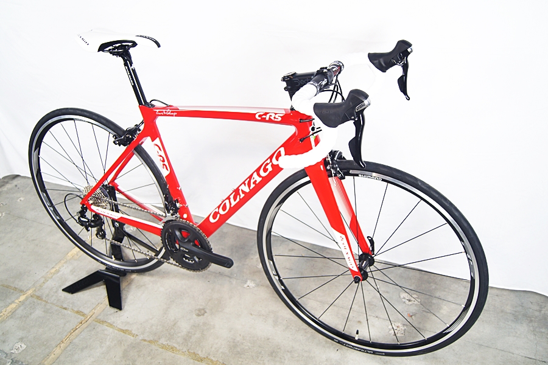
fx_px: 502
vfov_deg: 40.0
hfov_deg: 57.2
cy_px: 182
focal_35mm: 33
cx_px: 274
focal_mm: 22
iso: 250
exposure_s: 1/50
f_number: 4
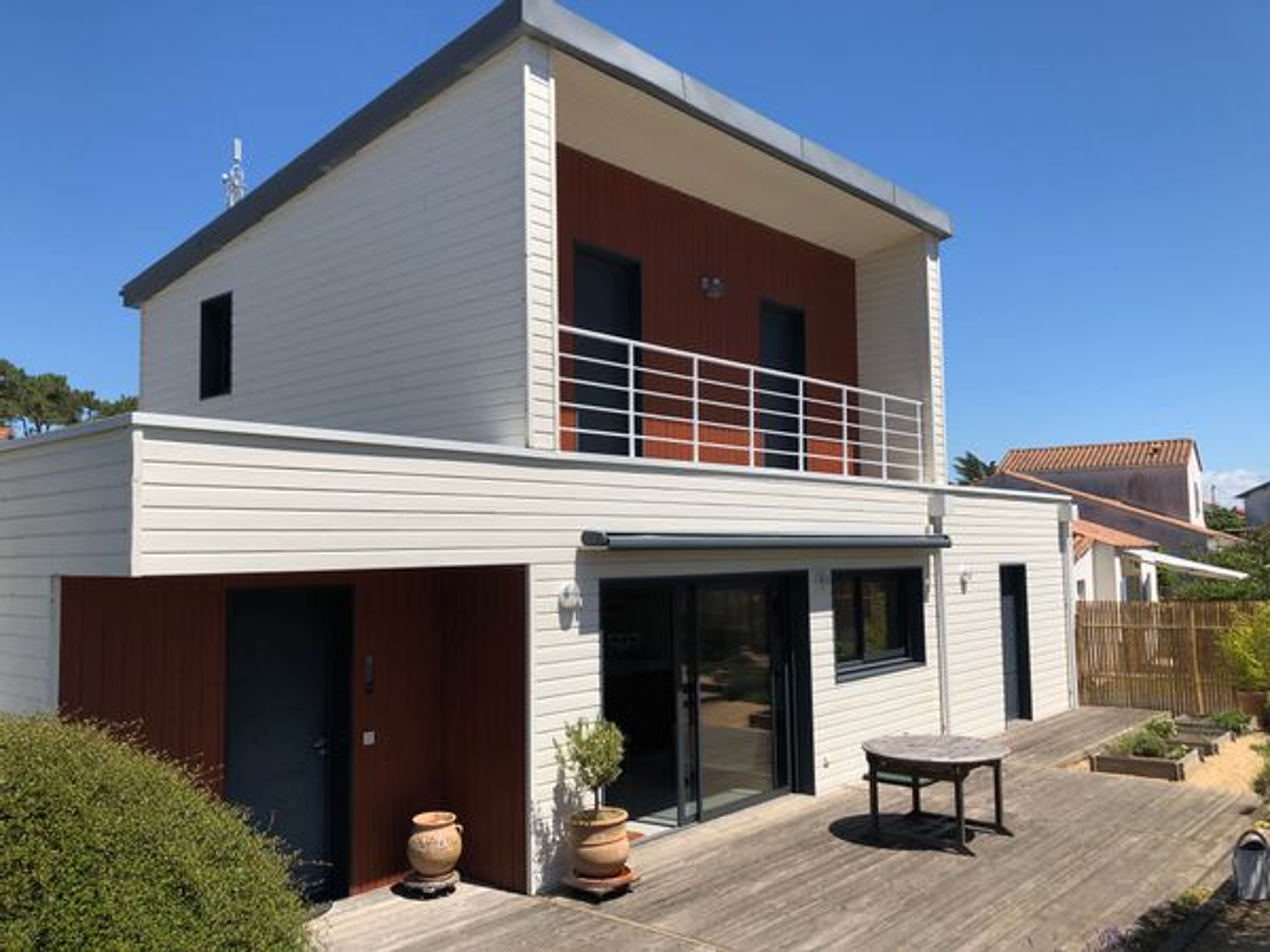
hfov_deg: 63.4
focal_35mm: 28
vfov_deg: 49.7
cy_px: 476
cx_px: 635
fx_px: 1027
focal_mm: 3.99
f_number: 1.8
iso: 20
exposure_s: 1/2525
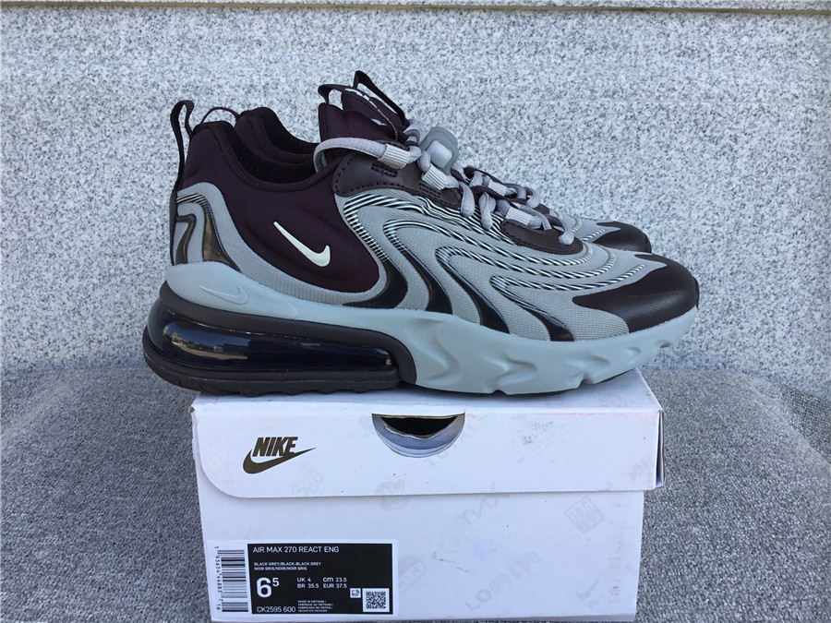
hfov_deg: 58.4
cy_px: 312
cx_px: 416
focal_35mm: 31
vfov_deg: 45.4
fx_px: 744
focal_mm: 3.3
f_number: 2.4
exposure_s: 1/252
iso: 25
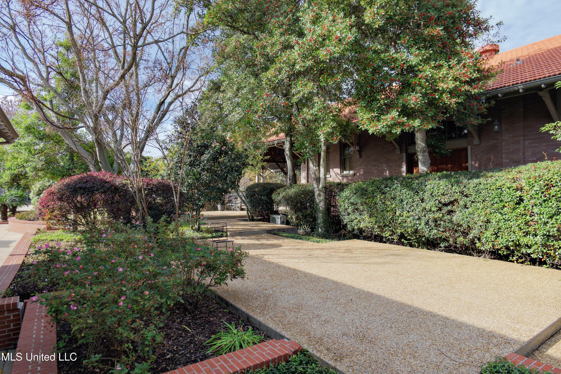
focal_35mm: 20
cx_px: 280
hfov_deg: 84.0
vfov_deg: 61.9
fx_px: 312
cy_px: 187
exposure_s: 1/320
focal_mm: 20
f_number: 4.5
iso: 100
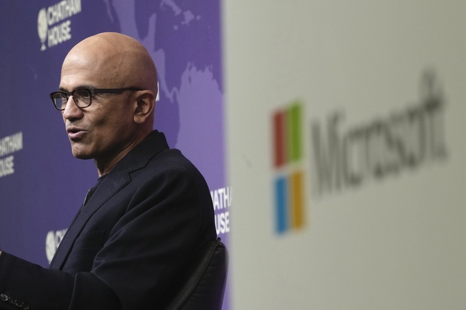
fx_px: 2587
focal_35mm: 200
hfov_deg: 10.3
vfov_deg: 6.9
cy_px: 155
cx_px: 233
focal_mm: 200
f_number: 10
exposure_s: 1/50
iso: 2500
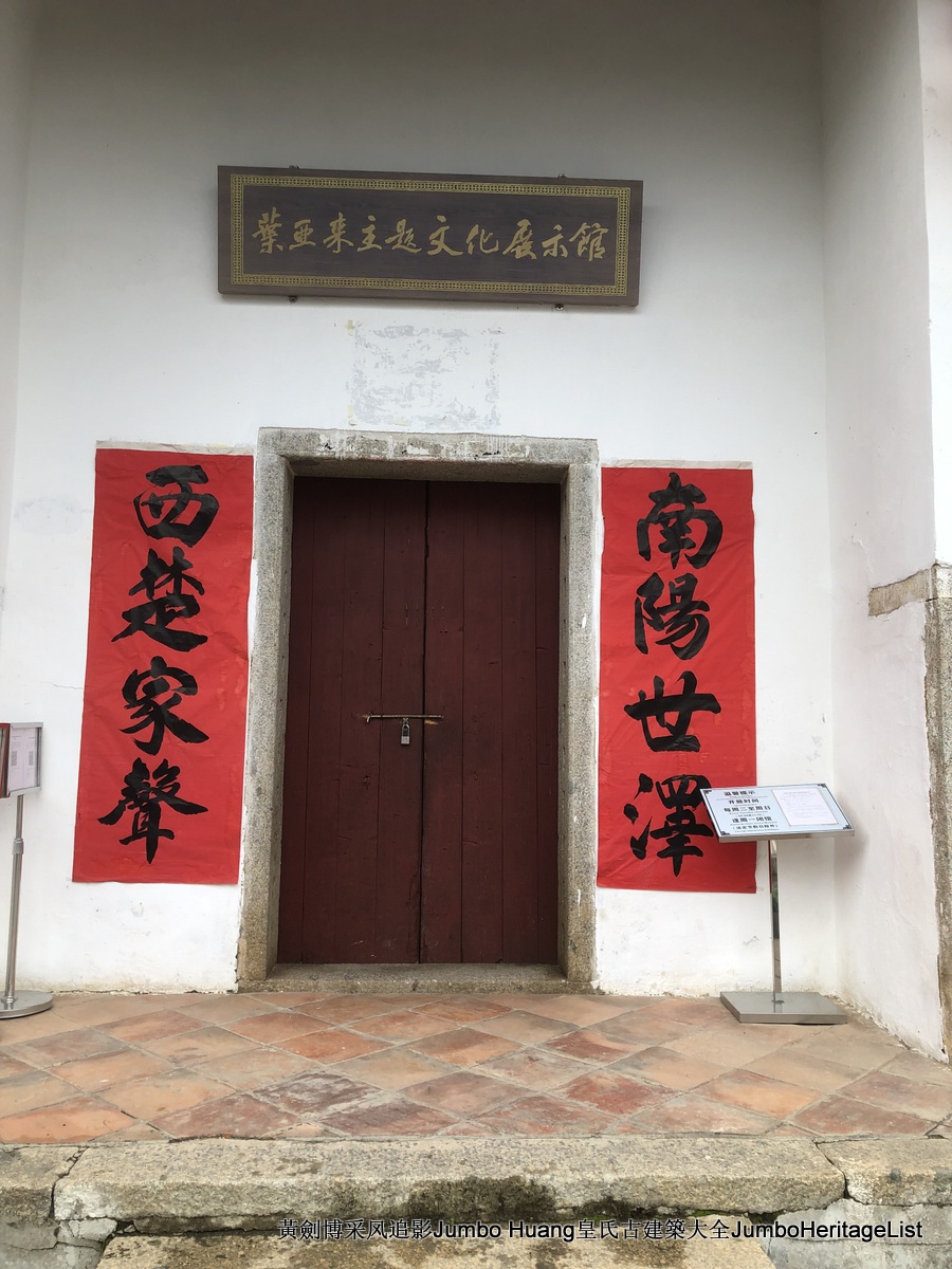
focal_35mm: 28
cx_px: 476
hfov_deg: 49.7
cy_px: 634
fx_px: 1027
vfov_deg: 63.4
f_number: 1.8
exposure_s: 1/189
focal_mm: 3.99
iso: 20
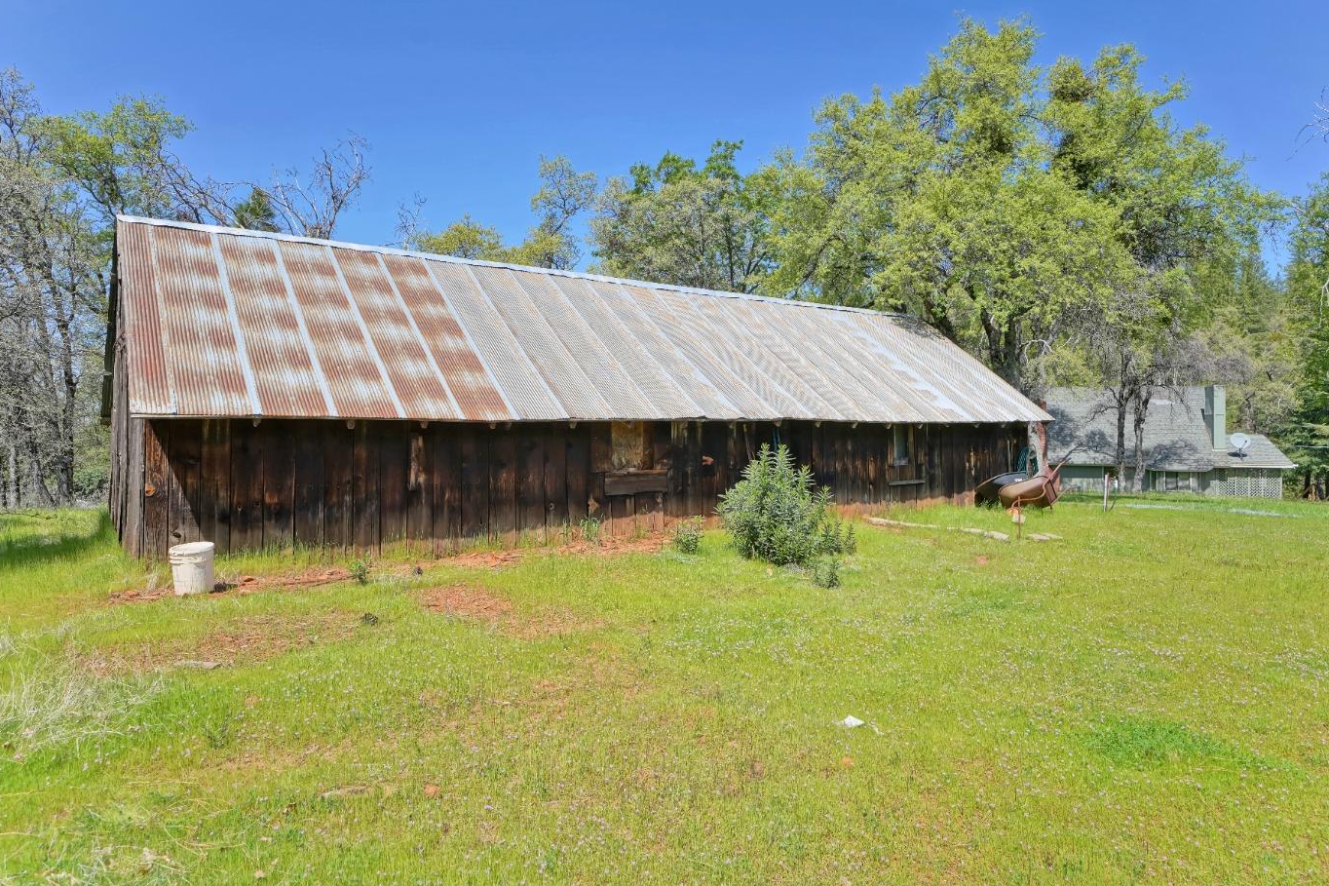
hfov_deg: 78.6
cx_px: 680
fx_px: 812
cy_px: 408
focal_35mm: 22
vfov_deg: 57.1
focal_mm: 20
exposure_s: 1/320
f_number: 7.1
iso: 100
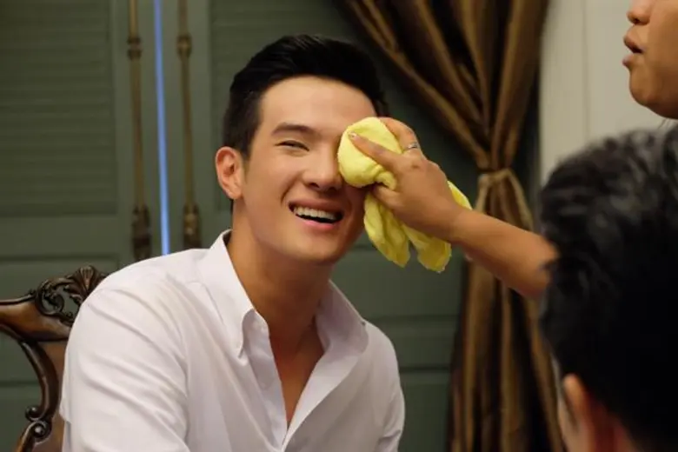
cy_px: 226
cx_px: 339
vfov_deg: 12.1
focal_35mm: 113
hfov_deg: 18.1
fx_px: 2128
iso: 4000
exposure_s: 1/80
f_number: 5
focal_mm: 75.4
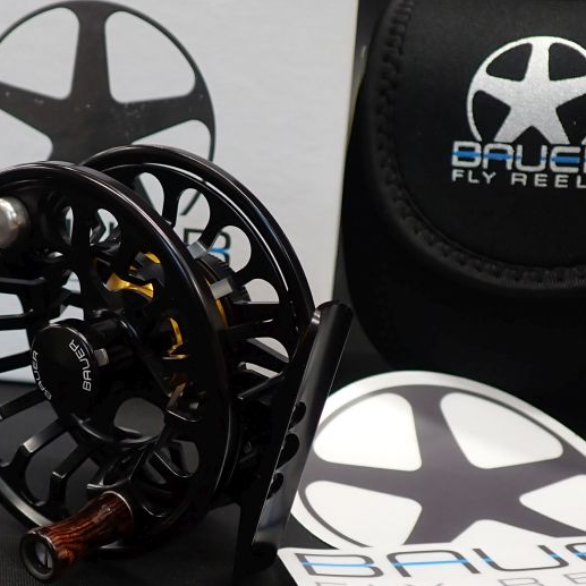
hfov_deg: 40.5
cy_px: 284
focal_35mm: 41
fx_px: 785
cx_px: 206
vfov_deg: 40.9
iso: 200
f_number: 2.3
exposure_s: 1/50
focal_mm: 5.4
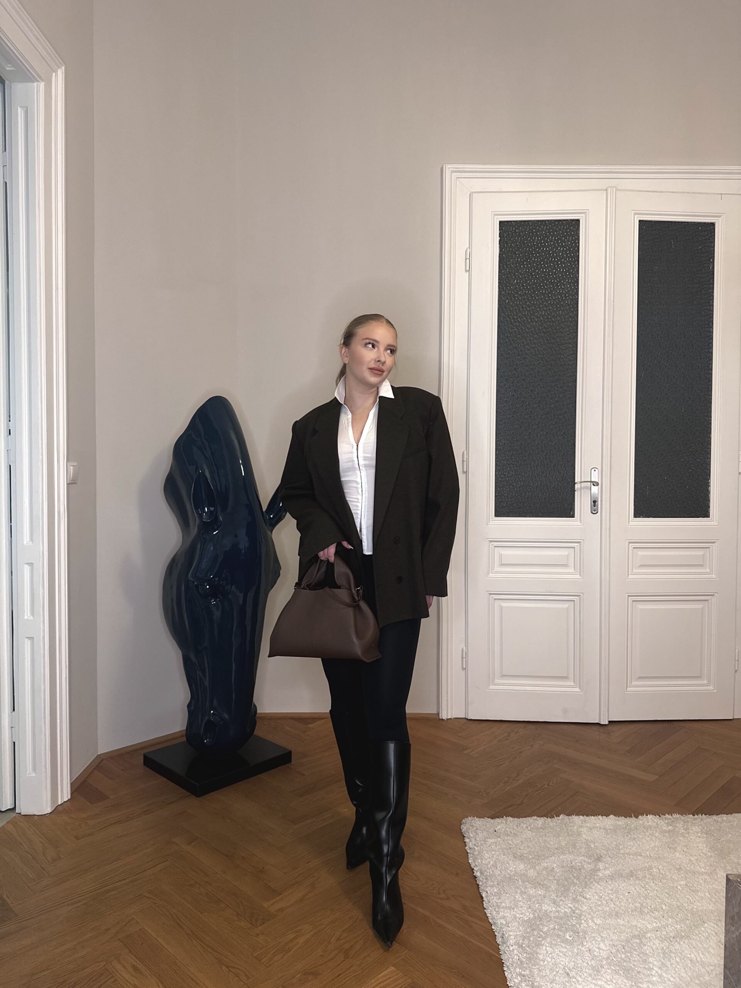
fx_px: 685
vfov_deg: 71.6
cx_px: 370
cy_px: 494
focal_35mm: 24
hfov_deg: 56.8
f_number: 1.78
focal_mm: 6.76
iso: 160
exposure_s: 1/53
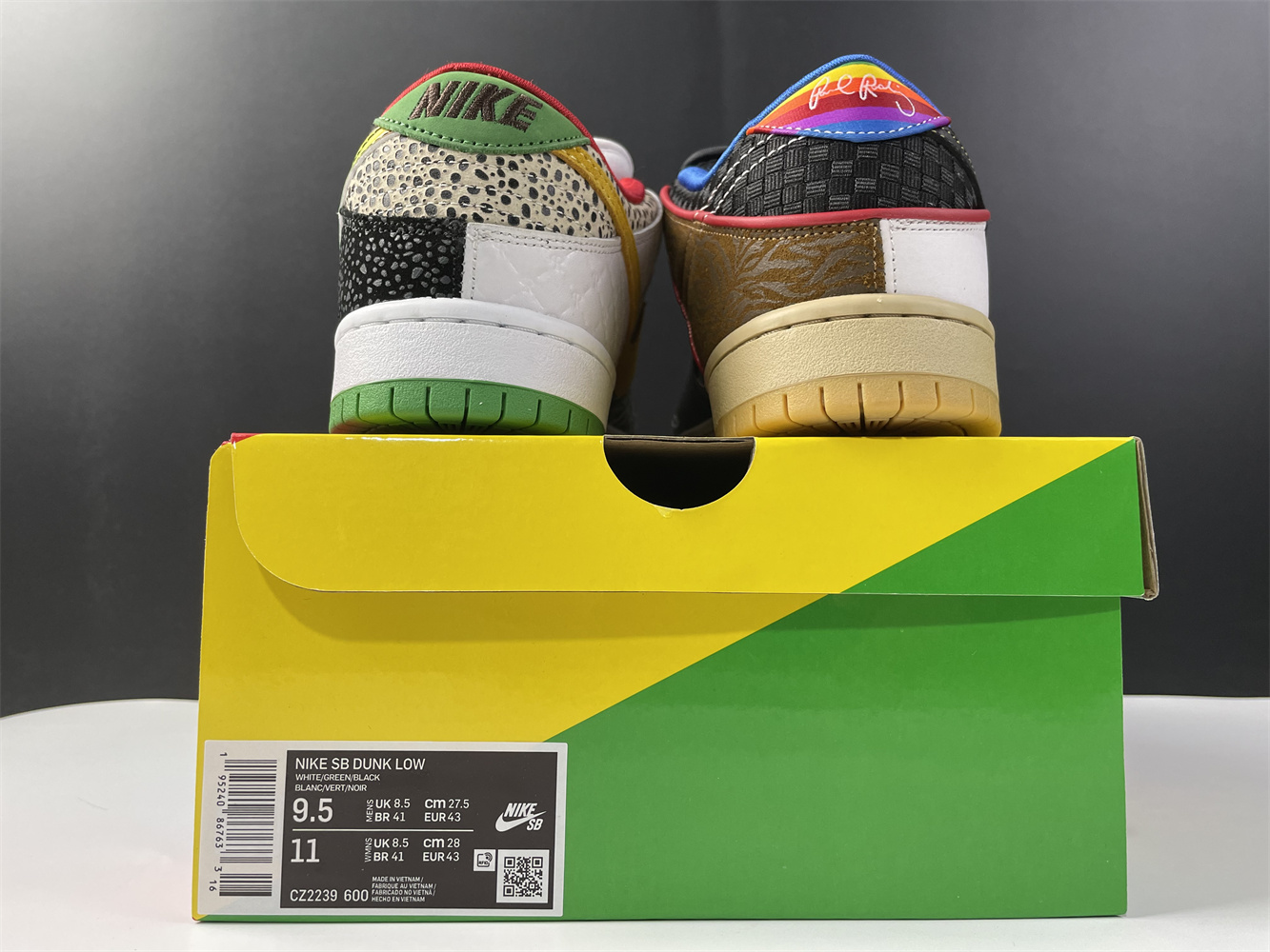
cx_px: 635
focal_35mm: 26
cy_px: 476
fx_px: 954
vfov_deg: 53.1
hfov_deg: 67.3
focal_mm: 4.2
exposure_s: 1/100
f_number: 1.6
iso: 100
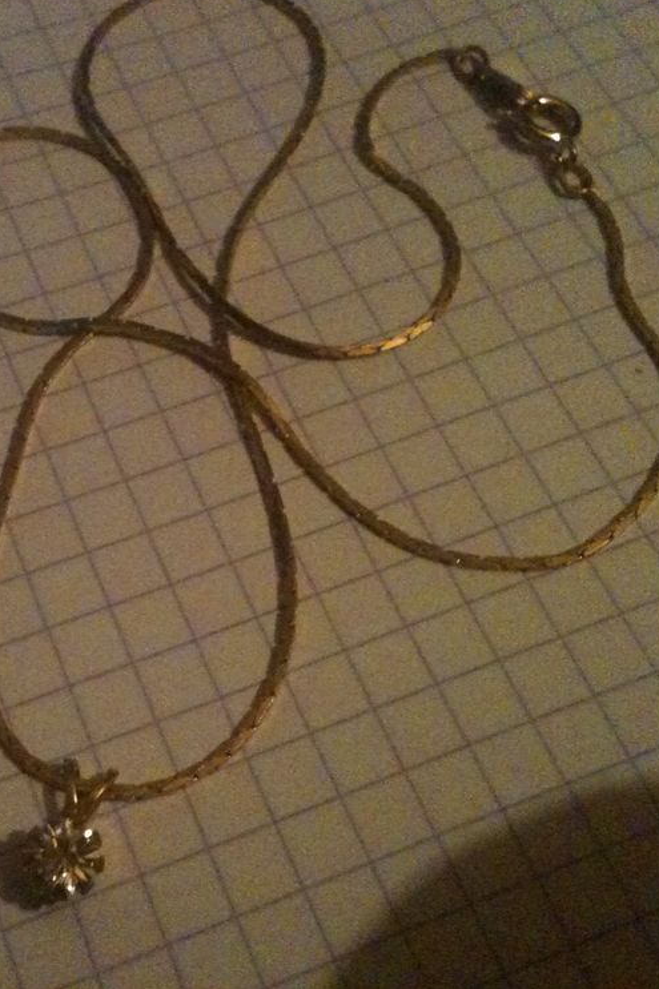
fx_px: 1346
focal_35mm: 49
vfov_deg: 40.4
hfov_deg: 27.3
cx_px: 193
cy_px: 493
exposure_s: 1/10
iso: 800
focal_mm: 3.85
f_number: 2.8
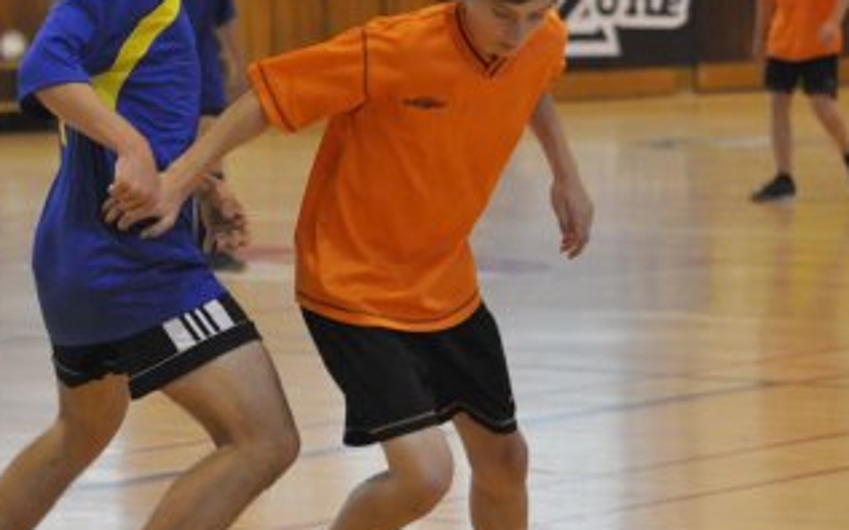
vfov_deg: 6.0
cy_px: 282
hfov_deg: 9.7
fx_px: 5020
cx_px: 311
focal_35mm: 217
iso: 1600
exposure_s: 1/500
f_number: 2.8
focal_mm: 82
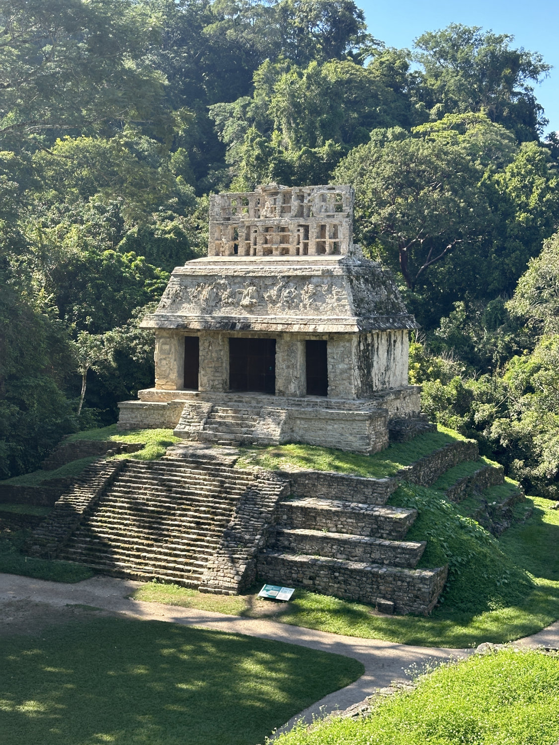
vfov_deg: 39.7
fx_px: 1034
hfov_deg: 30.3
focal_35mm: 48
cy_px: 372
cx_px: 280
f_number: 1.8
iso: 64
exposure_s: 1/1000
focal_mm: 6.9
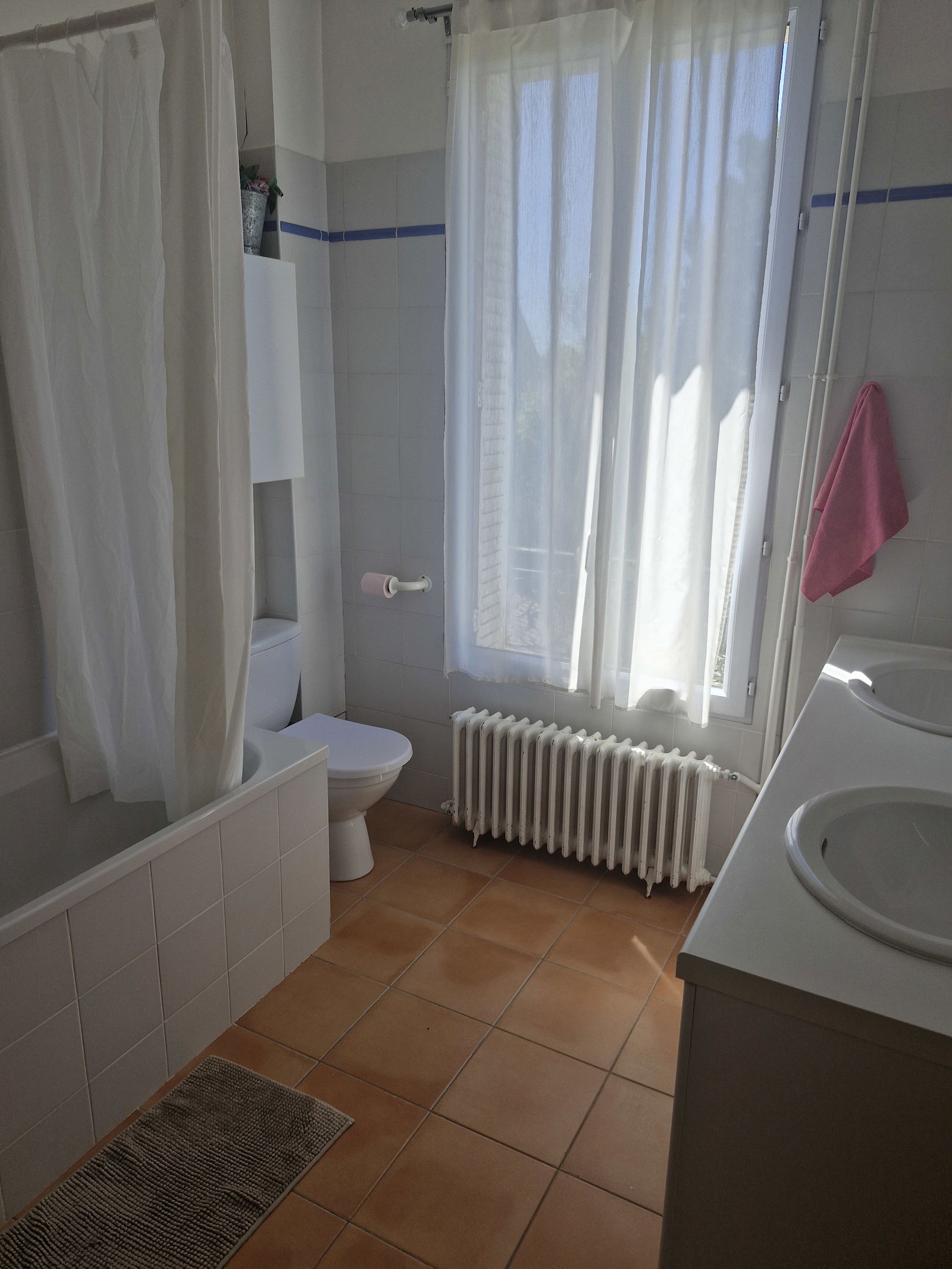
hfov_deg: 58.9
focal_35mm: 23
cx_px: 476
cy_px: 634
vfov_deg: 73.9
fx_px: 843
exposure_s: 1/347
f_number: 1.8
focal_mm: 5.54
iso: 50
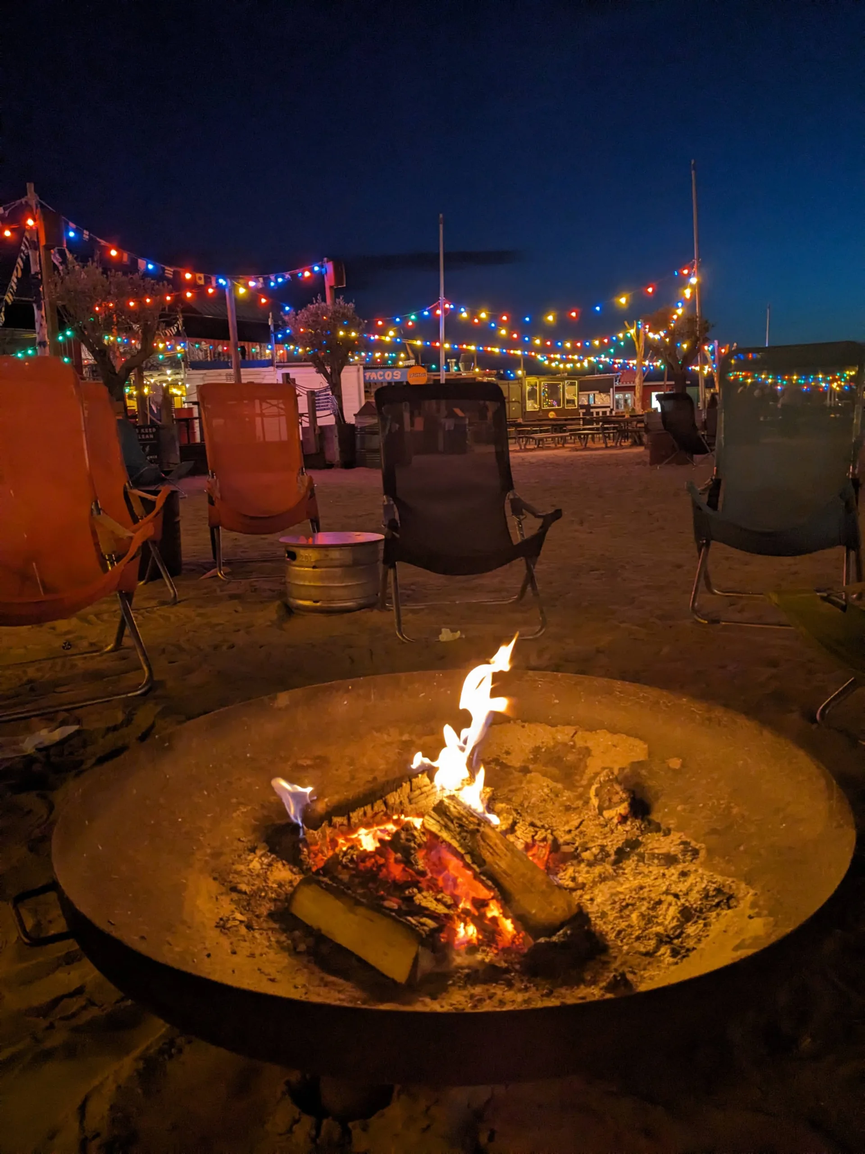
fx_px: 900
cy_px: 577
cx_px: 432
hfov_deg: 51.4
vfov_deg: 65.3
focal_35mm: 27
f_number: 1.73
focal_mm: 4.38
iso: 381
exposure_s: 1/33.9
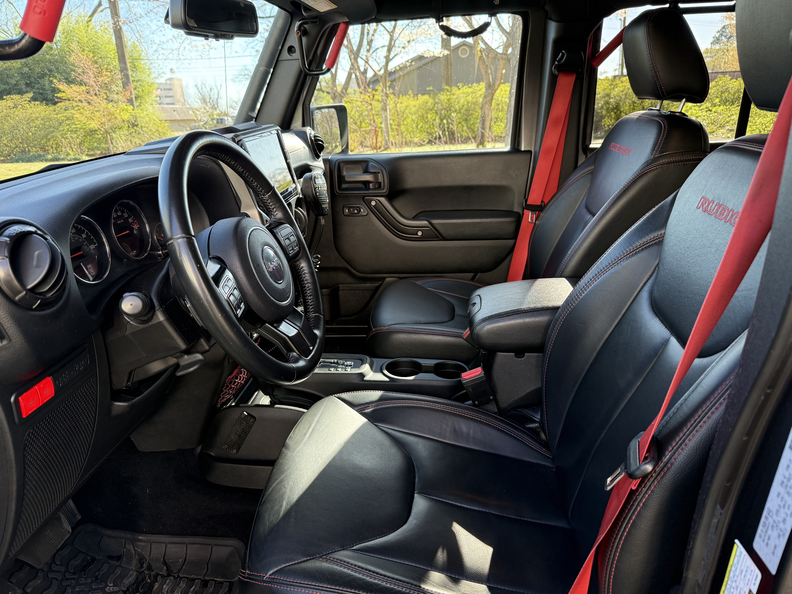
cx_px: 396
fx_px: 549
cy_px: 297
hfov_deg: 71.6
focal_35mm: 24
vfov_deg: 56.8
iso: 160
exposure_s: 1/179
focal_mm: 6.76
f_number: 1.78
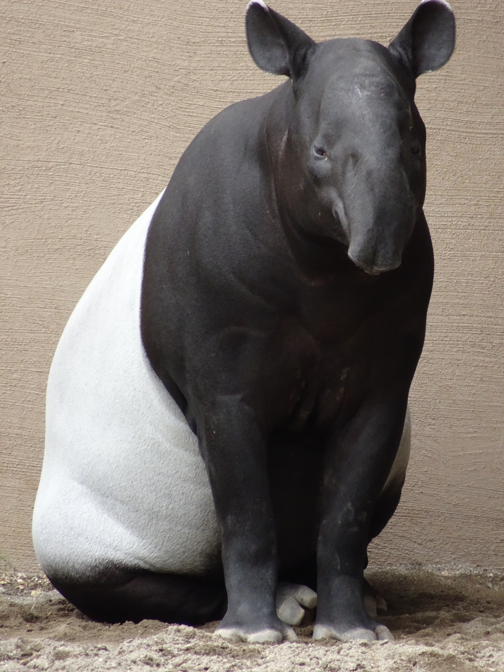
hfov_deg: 2.1
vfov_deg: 2.8
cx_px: 252
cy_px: 336
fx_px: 13977
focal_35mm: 720
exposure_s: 1/125
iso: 400
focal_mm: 123
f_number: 6.4
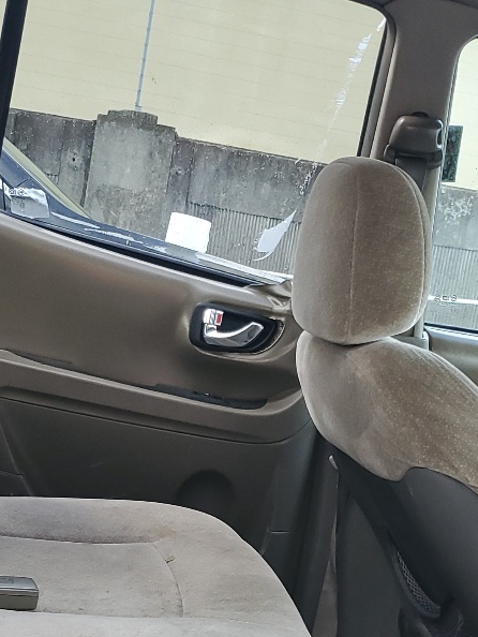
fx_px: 1288
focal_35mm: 70
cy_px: 555
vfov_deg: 26.9
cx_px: 247
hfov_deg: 21.0
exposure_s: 1/100
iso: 67
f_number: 1.5
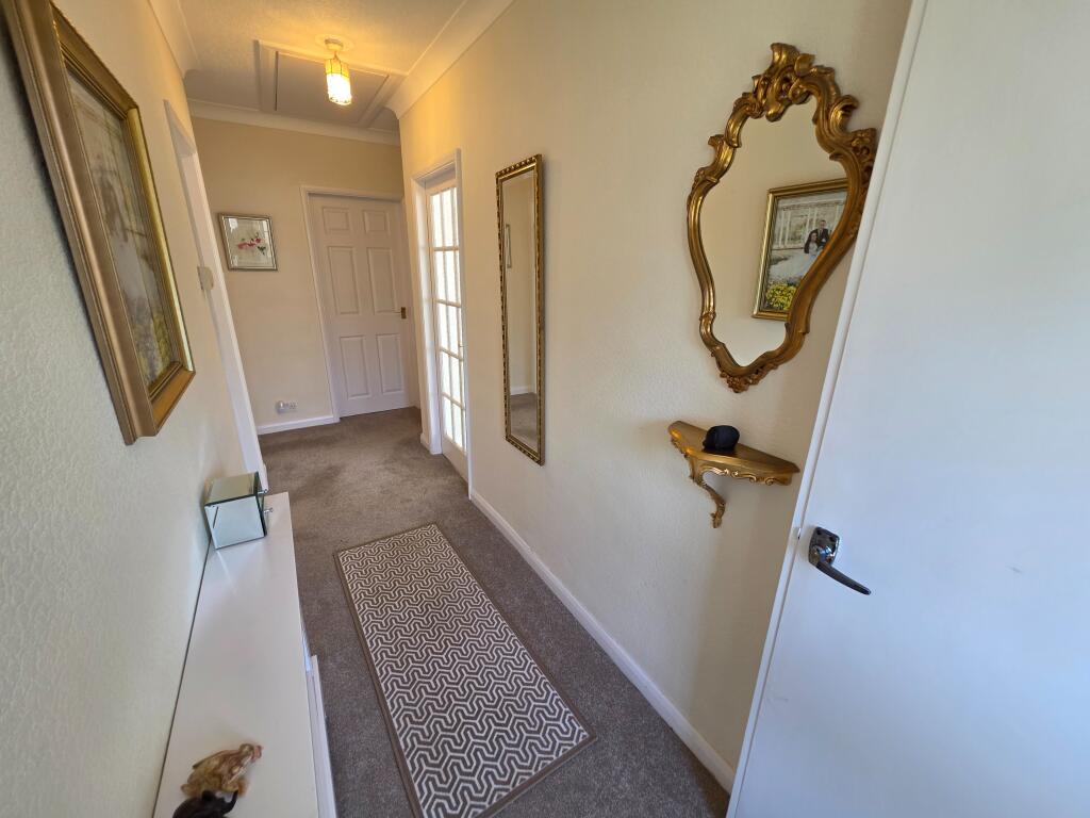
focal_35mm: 13
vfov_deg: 89.9
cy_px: 409
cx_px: 545
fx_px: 409
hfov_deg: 106.2
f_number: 1.9
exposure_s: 1/100
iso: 160
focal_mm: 2.2
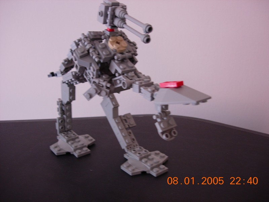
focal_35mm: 38
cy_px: 101
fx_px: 295
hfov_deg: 49.0
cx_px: 134
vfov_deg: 37.7
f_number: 2.8
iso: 64
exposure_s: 1/10
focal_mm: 7.8
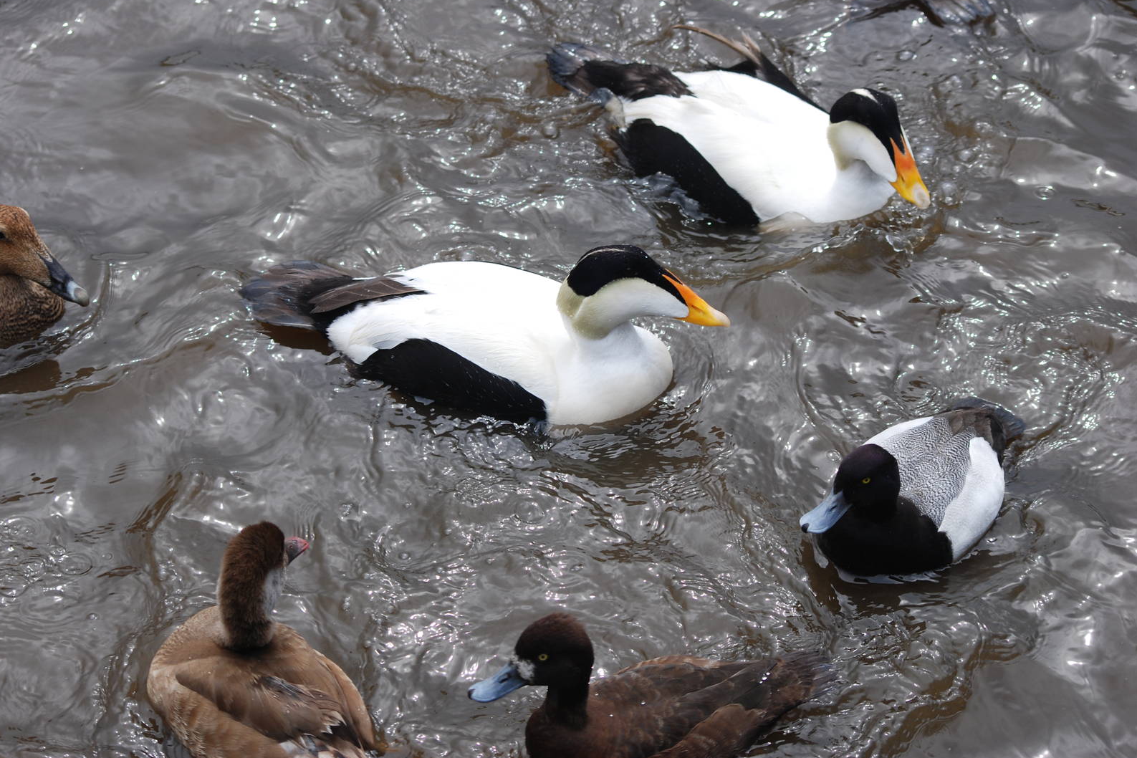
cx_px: 567
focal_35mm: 106
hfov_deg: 19.3
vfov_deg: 12.9
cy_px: 379
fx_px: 3348
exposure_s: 1/500
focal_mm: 70
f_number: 5.6
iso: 180
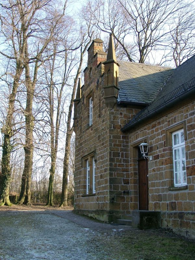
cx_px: 98
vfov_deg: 42.1
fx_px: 338
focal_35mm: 45
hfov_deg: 32.2
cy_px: 130
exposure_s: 1/158
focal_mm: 9.29
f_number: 4
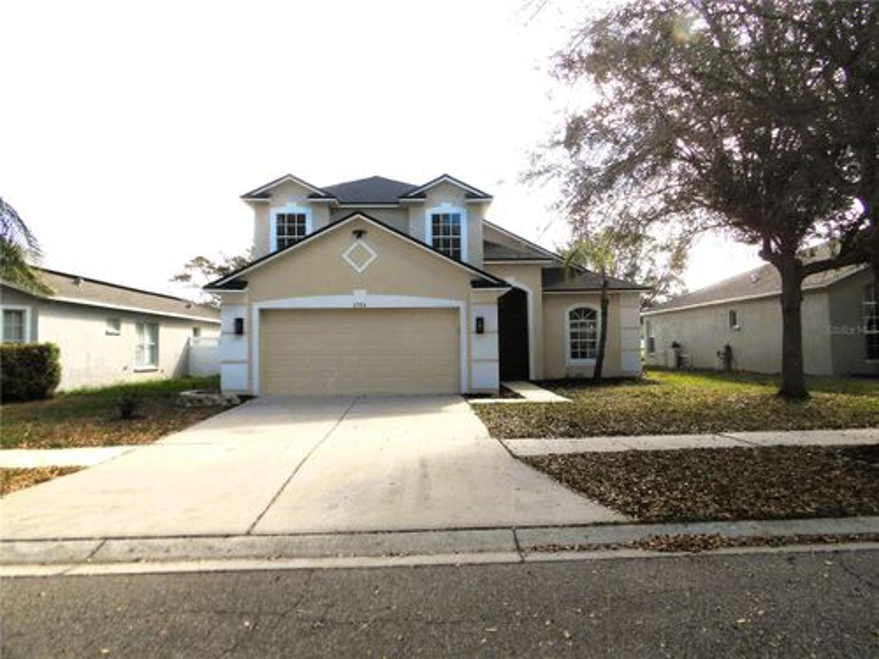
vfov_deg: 58.9
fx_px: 584
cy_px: 330
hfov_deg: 73.9
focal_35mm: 23
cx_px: 440
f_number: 4.1
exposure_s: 1/392
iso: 100
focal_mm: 4.2
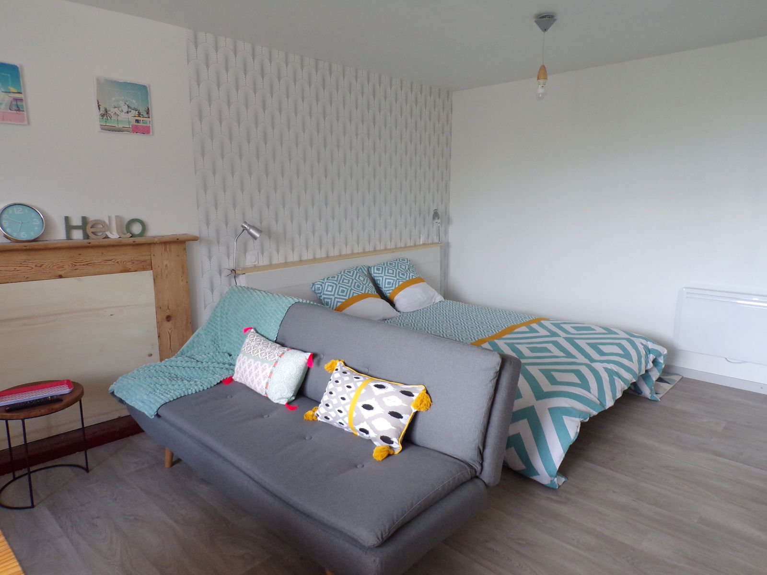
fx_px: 532
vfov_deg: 56.8
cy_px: 288
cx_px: 384
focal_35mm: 24
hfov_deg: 71.6
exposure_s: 1/30
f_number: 3
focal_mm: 4.3
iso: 200
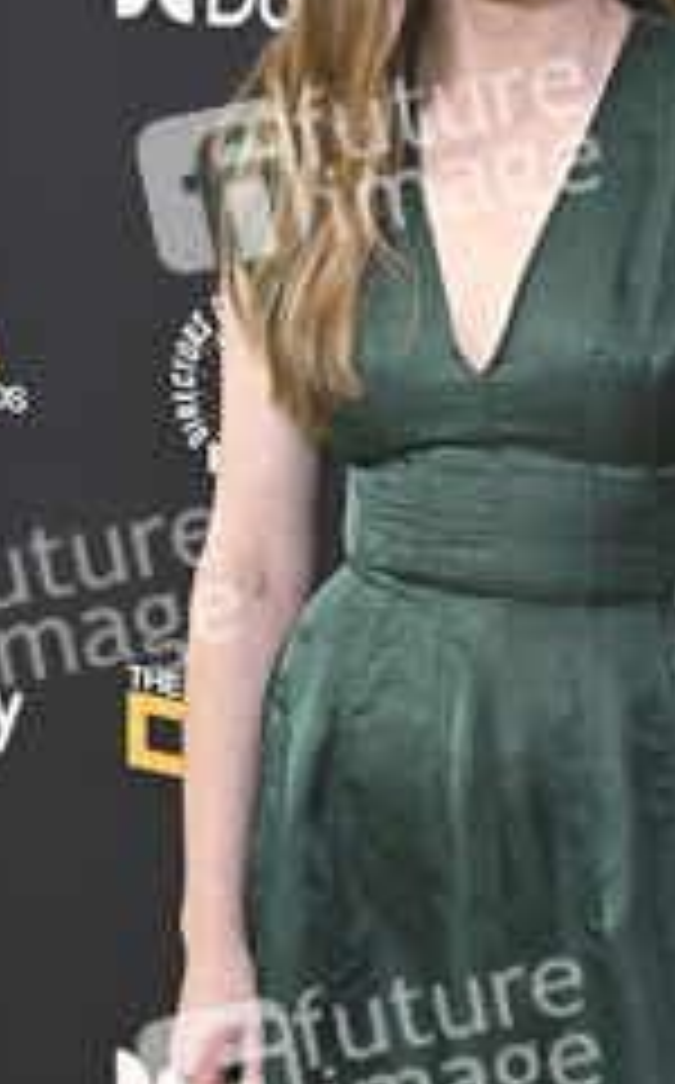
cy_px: 391
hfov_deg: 12.4
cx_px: 500
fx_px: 3100
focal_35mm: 105
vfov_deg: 19.8
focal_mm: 62
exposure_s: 1/320
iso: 2000
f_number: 5.6
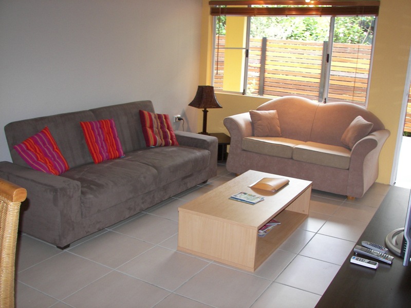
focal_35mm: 36
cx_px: 206
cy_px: 154
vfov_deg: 39.7
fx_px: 427
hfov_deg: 51.4
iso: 100
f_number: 2.8
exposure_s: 1/30
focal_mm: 6
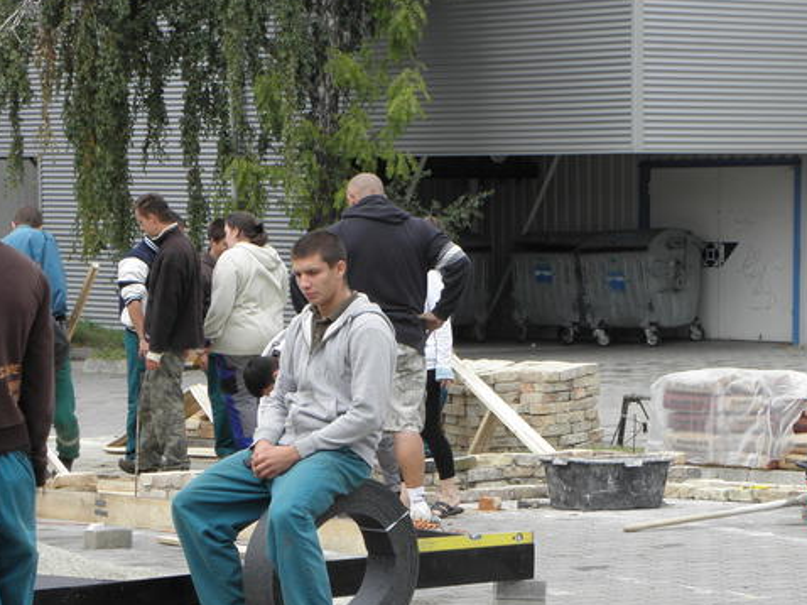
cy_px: 384
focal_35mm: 134
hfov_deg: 14.7
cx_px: 528
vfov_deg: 11.0
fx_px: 3122
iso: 64
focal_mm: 17.81
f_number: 4.2
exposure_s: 1/160
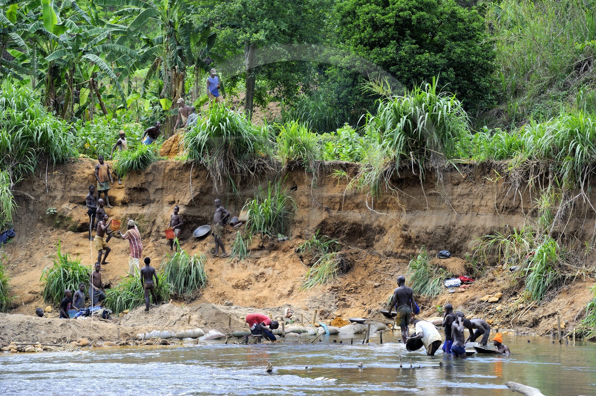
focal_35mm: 155
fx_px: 2563
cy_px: 198
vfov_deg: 8.8
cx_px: 298
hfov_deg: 13.3
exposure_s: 1/200
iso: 400
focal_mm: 155
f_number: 6.3
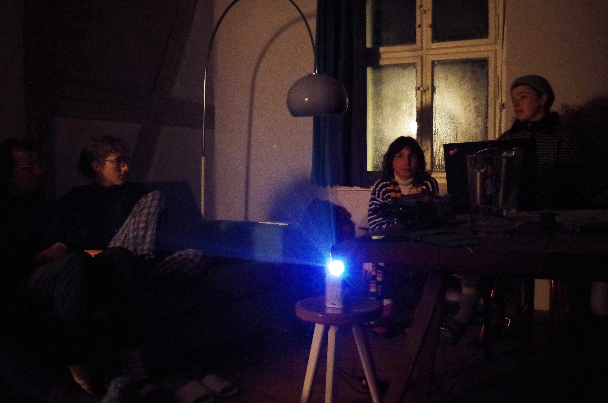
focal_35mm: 36
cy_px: 202
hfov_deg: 53.2
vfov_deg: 36.7
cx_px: 304
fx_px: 607
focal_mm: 24.38
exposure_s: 1/8
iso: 6400
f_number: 4
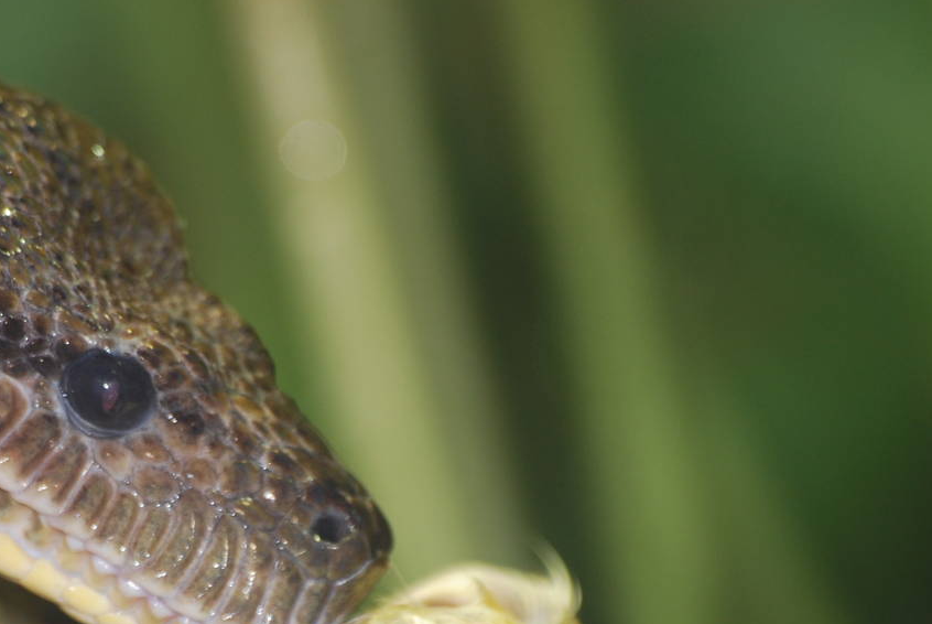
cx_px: 186
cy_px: 489
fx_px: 22054
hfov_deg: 2.4
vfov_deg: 1.6
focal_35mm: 851
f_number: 5.6
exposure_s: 1/60
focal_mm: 300
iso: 200
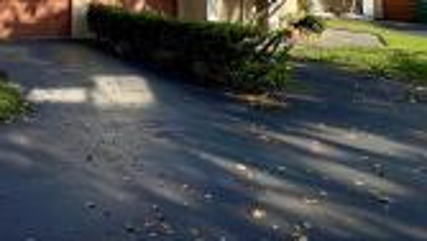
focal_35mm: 34
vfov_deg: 29.8
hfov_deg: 44.5
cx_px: -41
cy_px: -46
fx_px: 385
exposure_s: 1/1575
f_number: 1.8
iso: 32
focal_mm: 1.57
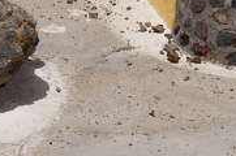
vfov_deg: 3.3
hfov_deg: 5.0
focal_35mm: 414
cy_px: 81
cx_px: 290
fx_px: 2711
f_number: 9
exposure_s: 1/500
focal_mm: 105
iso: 100
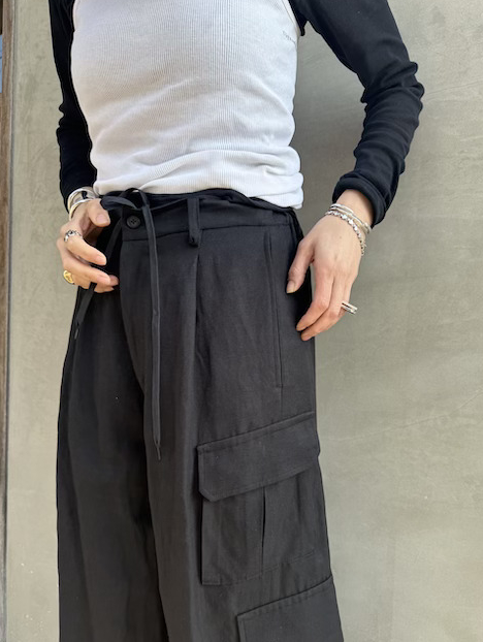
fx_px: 501
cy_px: 347
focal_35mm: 27
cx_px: 269
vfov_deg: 65.2
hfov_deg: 51.3
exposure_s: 1/575
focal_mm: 6.76
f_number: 1.78
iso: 80
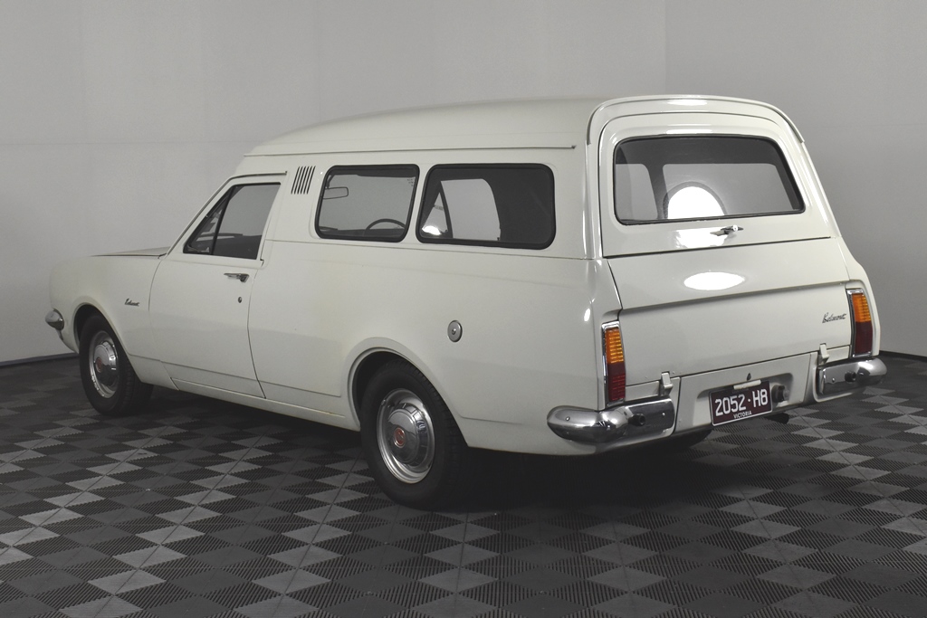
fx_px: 1313
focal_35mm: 51
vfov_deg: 26.5
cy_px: 309
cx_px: 464
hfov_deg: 38.9
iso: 1600
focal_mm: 34
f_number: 10
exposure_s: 1/400
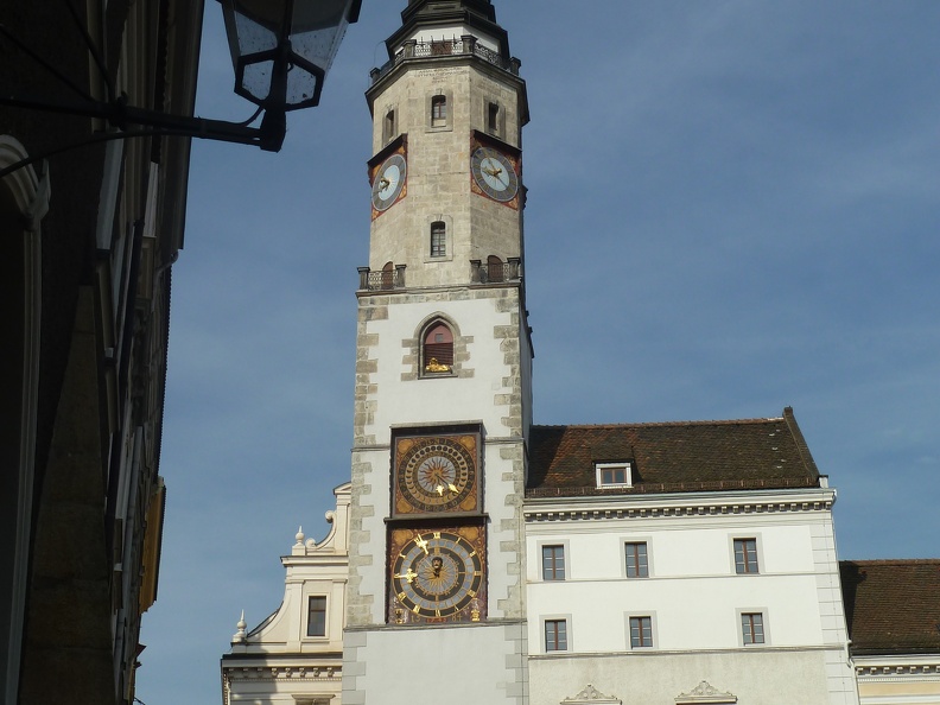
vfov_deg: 38.7
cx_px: 470
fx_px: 1005
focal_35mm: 37
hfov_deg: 50.1
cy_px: 352
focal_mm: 6.1
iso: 80
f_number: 5.6
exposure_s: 1/500
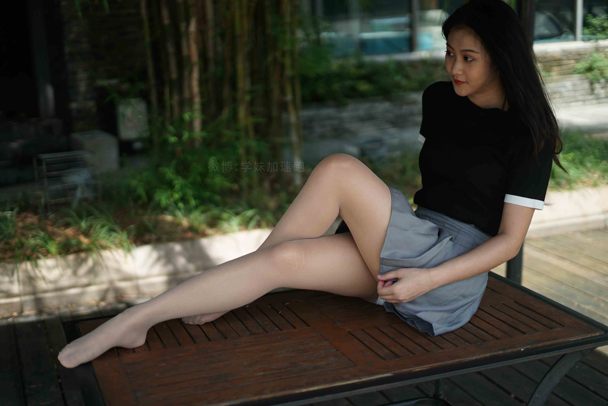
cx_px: 304
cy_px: 203
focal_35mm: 50
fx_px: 845
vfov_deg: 27.0
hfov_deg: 39.6
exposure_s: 1/3200
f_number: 1.8
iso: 200
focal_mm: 50
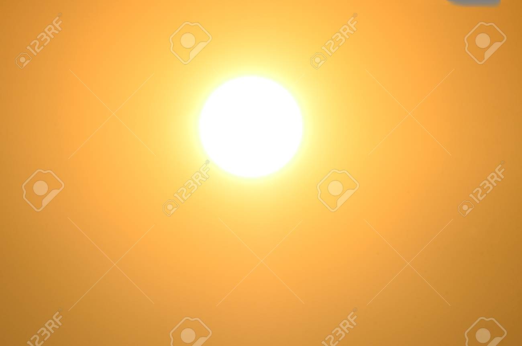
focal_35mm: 750
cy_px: 173
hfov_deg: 2.8
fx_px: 10852
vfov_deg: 1.8
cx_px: 261
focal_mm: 500
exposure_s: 1/2000
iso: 320
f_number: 20
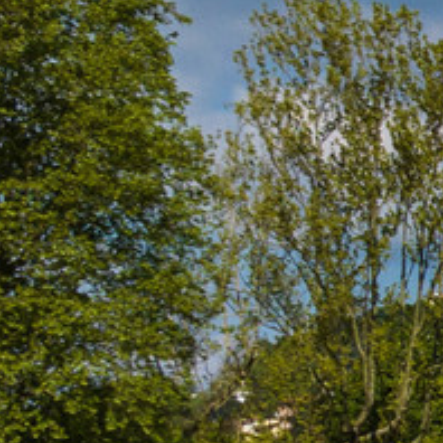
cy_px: 508
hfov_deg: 7.5
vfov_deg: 10.1
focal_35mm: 171
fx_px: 2476
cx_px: 1725
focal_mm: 12.3
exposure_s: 1/240
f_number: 11
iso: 100
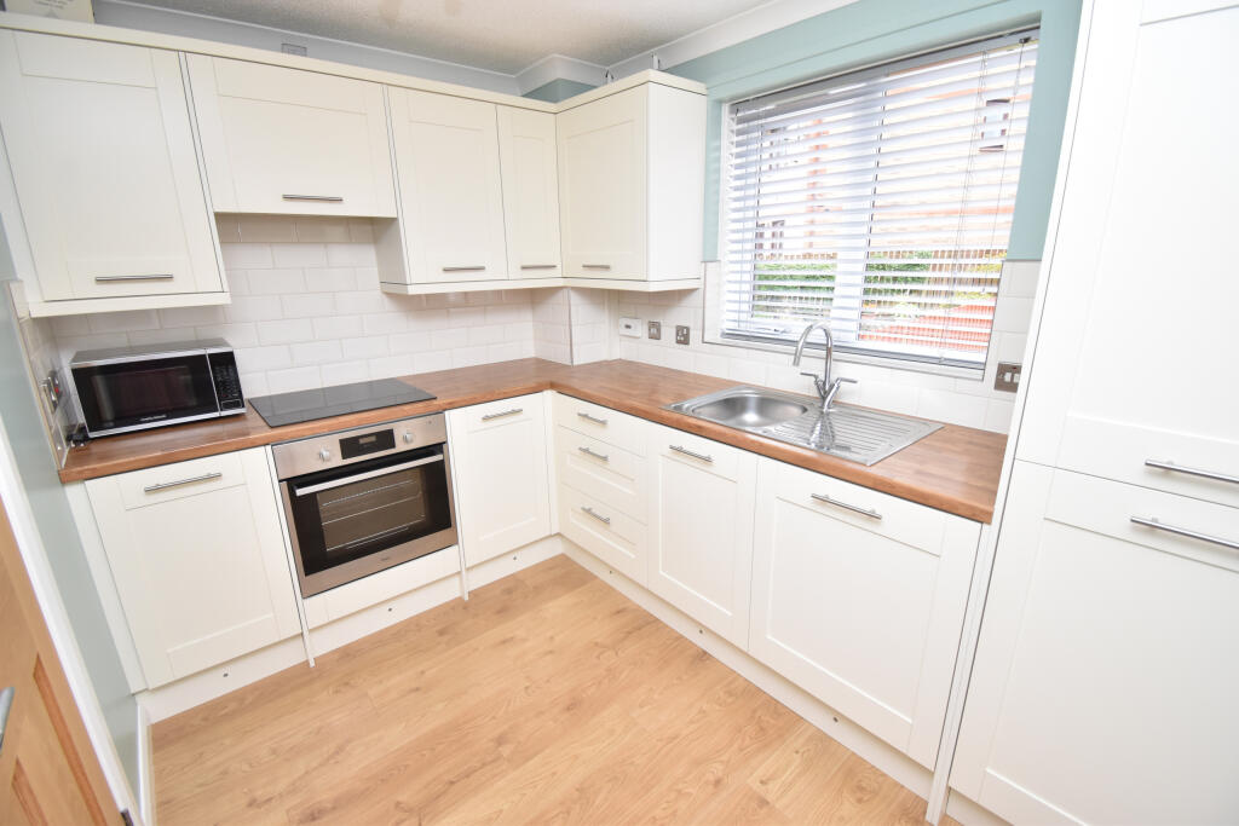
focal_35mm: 15
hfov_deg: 100.4
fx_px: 516
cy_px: 413
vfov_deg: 77.3
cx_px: 620
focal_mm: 10
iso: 800
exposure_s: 1/200
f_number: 4.5
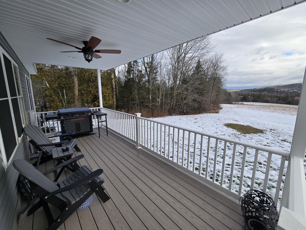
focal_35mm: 13
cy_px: 115
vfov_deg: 89.9
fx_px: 115
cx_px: 153
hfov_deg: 106.2
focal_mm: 2.2
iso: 50
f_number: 2.2
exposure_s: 1/670
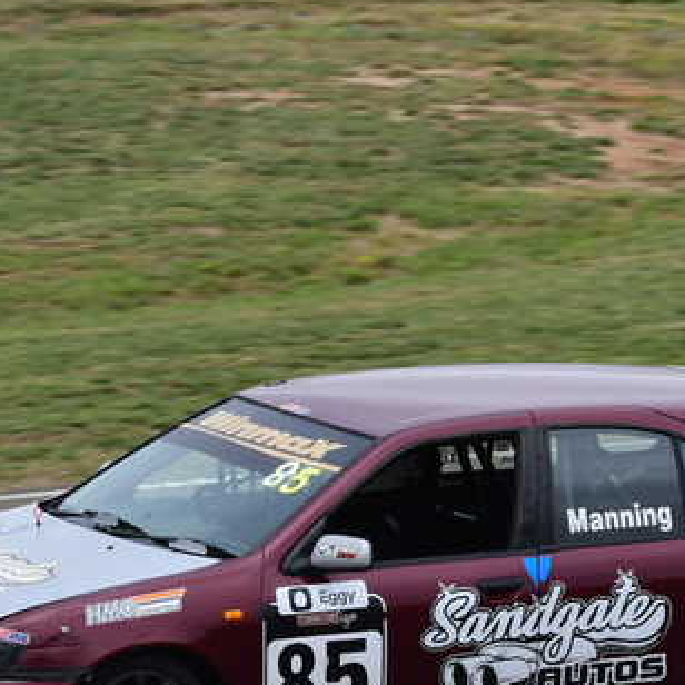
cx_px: 454
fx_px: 20754
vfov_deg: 1.9
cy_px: 458
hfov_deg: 1.9
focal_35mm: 927
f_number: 11
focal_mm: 280
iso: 500
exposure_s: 1/640
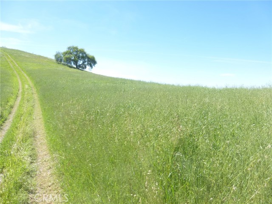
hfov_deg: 71.6
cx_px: 136
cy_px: 102
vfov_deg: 56.8
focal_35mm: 24
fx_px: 189
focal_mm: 4.3
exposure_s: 1/400
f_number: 4
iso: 100
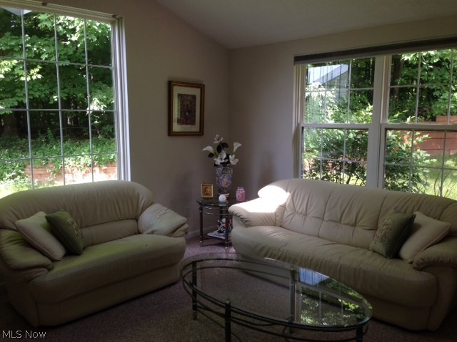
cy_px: 171
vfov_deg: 42.9
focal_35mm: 33
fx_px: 436
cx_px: 228
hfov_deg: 55.4
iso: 64
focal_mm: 4.12
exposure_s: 1/120
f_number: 2.4
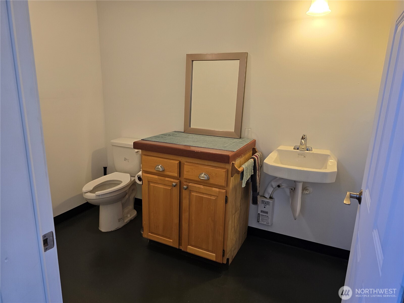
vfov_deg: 58.9
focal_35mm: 23
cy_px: 152
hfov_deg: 73.9
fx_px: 268
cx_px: 202
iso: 160
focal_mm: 6.3
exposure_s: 1/120
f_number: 1.7
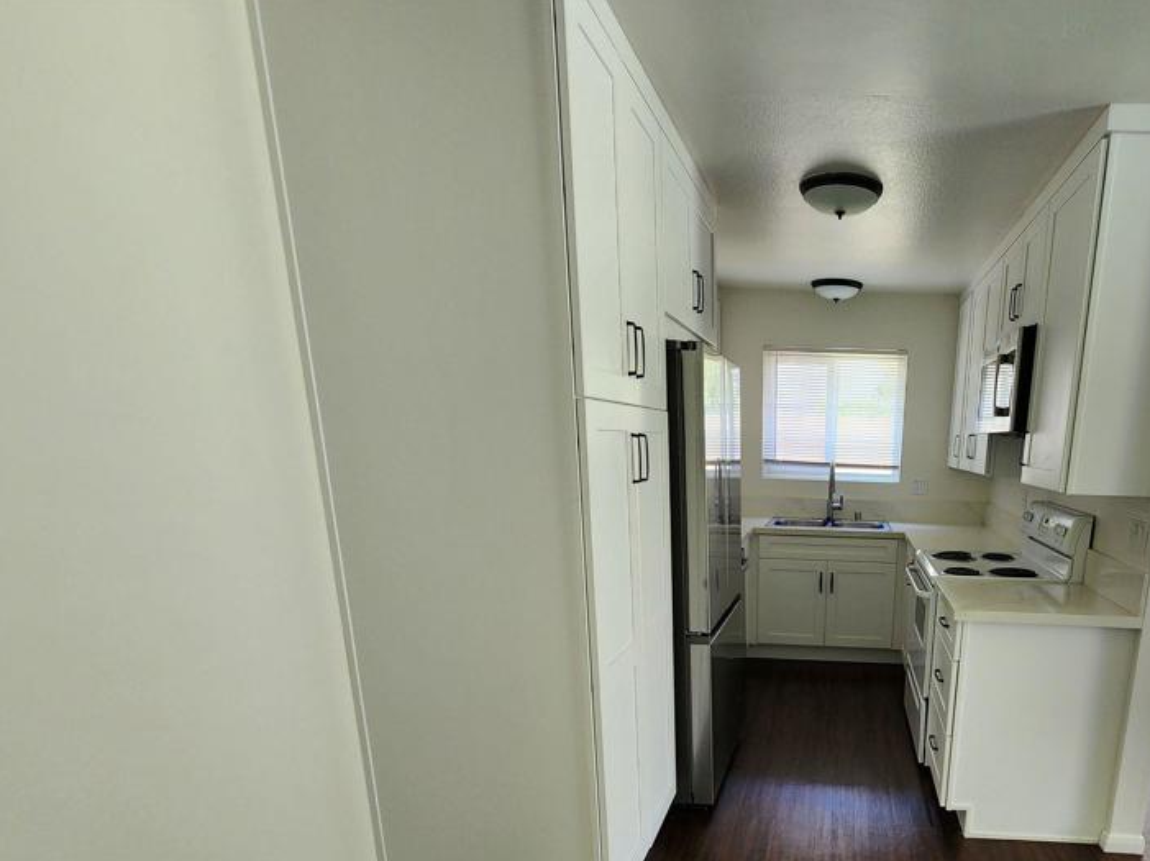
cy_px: 626
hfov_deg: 79.8
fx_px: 631
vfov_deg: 65.2
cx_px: 825
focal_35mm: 19
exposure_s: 1/60
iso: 200
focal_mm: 2.2
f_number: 2.2
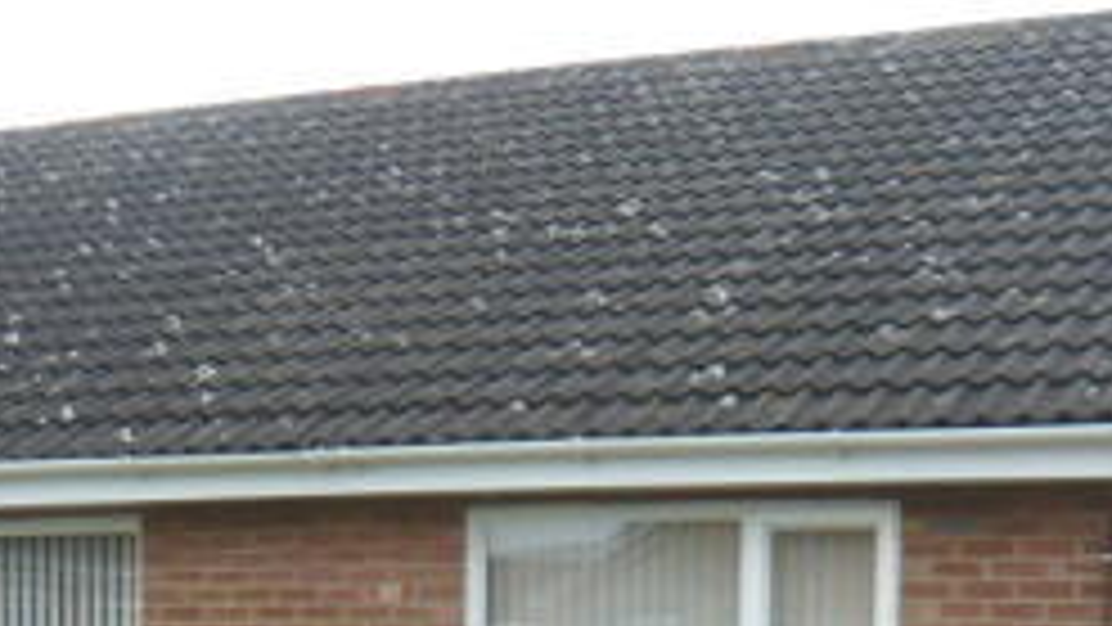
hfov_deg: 29.3
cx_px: 633
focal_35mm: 72
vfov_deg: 15.6
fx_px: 2123
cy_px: 907
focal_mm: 4.6
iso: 100
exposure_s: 1/125
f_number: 2.8
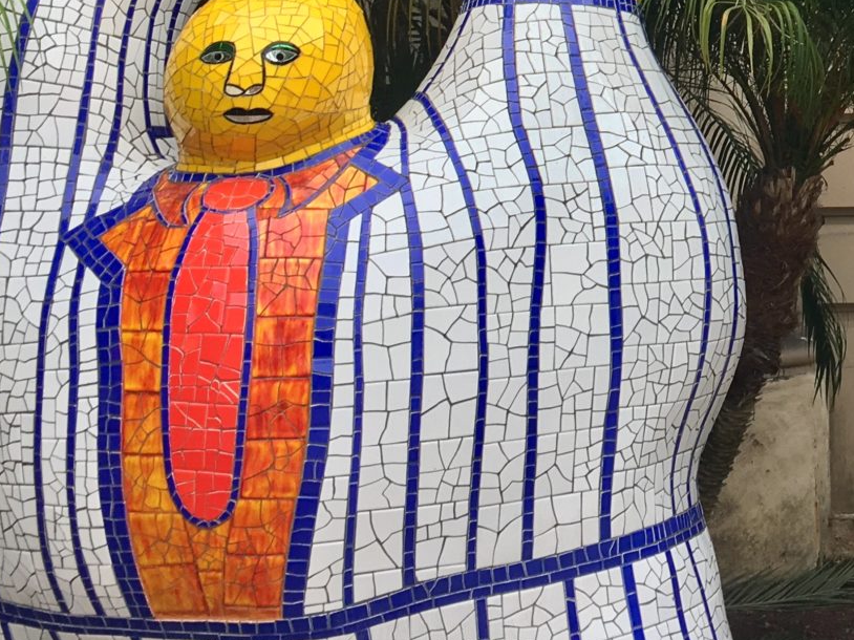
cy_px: -144
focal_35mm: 73
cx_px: 864
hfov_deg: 25.3
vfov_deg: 19.0
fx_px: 1800
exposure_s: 1/132
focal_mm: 4.15
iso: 25
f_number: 2.2
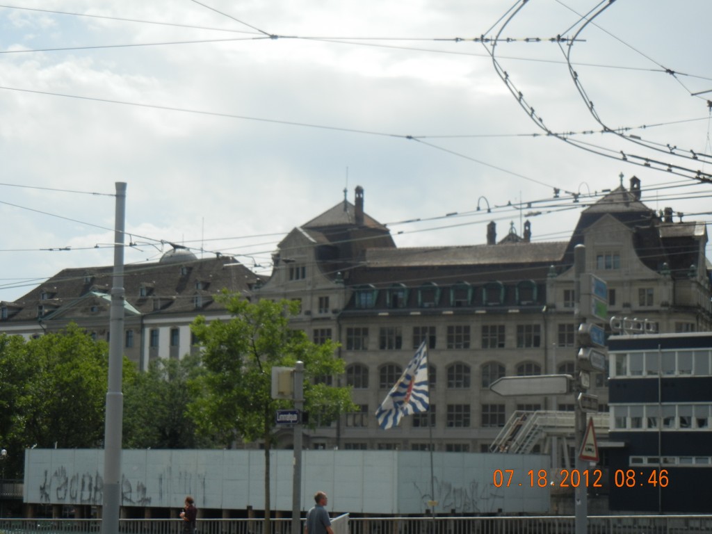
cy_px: 267
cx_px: 356
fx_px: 1831
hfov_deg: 22.0
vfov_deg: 16.6
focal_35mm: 89
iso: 160
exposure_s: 1/356
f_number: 8.8
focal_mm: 16
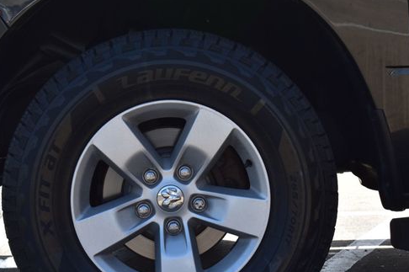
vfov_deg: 12.6
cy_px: 176
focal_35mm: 109
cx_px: 183
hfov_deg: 18.8
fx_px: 1233
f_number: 10
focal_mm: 55
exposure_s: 1/250
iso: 400
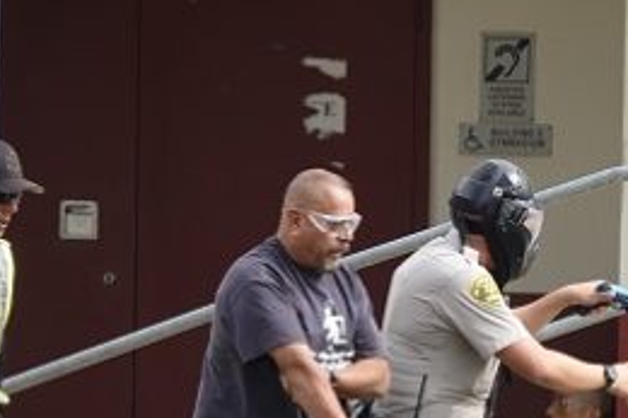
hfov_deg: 2.0
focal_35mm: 1046
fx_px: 18235
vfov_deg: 1.3
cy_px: 405
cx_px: 558
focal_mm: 143.15
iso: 100
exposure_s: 1/320
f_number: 4
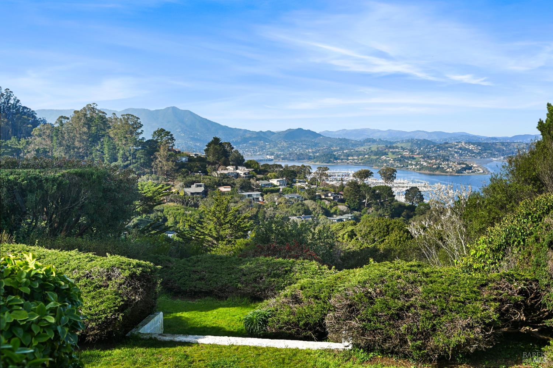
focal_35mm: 38
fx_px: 584
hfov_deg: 50.7
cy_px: 184
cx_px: 276
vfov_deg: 35.1
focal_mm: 38
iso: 800
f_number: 6.3
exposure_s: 1/2000
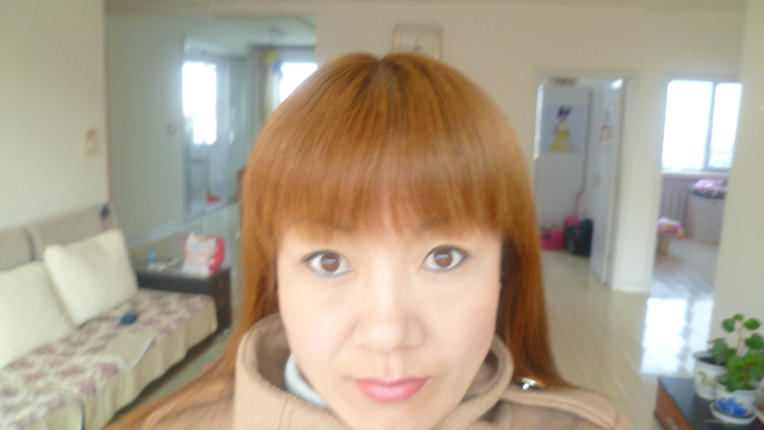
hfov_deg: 62.6
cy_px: 228
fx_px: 628
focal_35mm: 31
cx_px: 379
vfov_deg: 37.8
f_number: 2.8
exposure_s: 1/20
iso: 80
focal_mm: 5
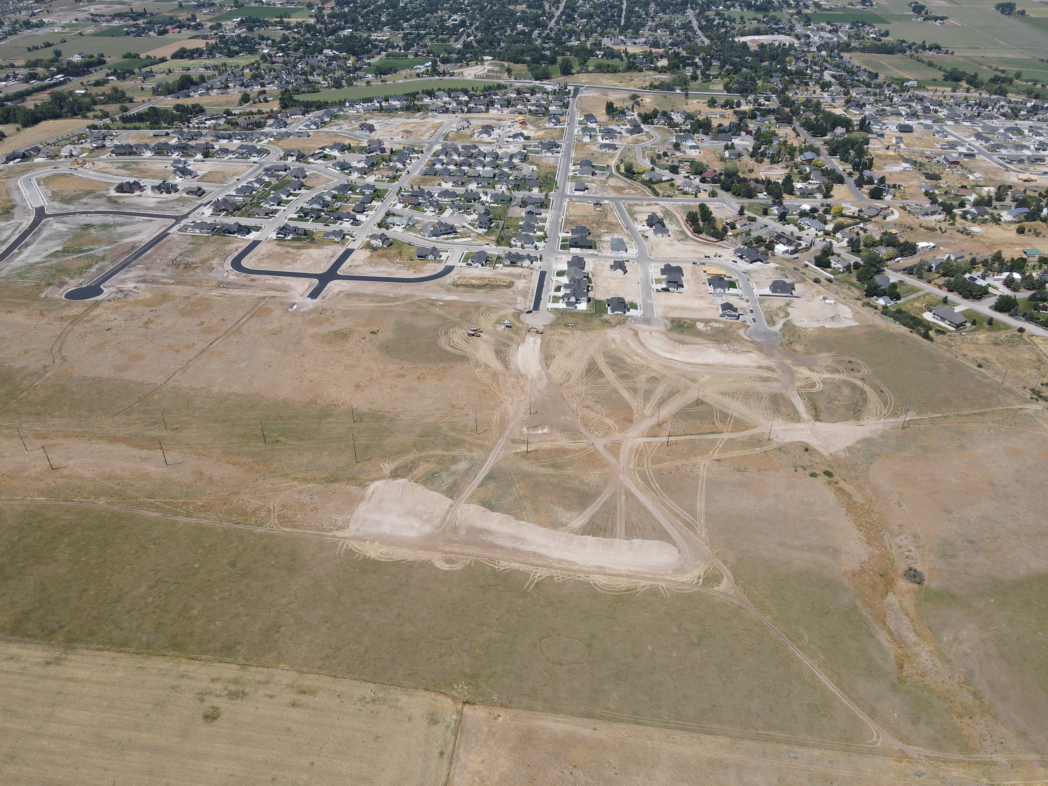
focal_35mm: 24
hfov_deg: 71.6
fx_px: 727
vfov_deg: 56.8
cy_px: 393
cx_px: 524
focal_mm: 4.5
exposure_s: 1/800
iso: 100
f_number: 2.8
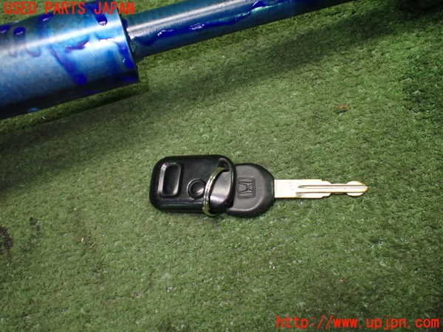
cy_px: 166
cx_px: 222
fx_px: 384
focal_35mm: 30
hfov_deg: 60.0
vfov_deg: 46.8
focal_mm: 5.4
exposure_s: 1/125
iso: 640
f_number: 2.3
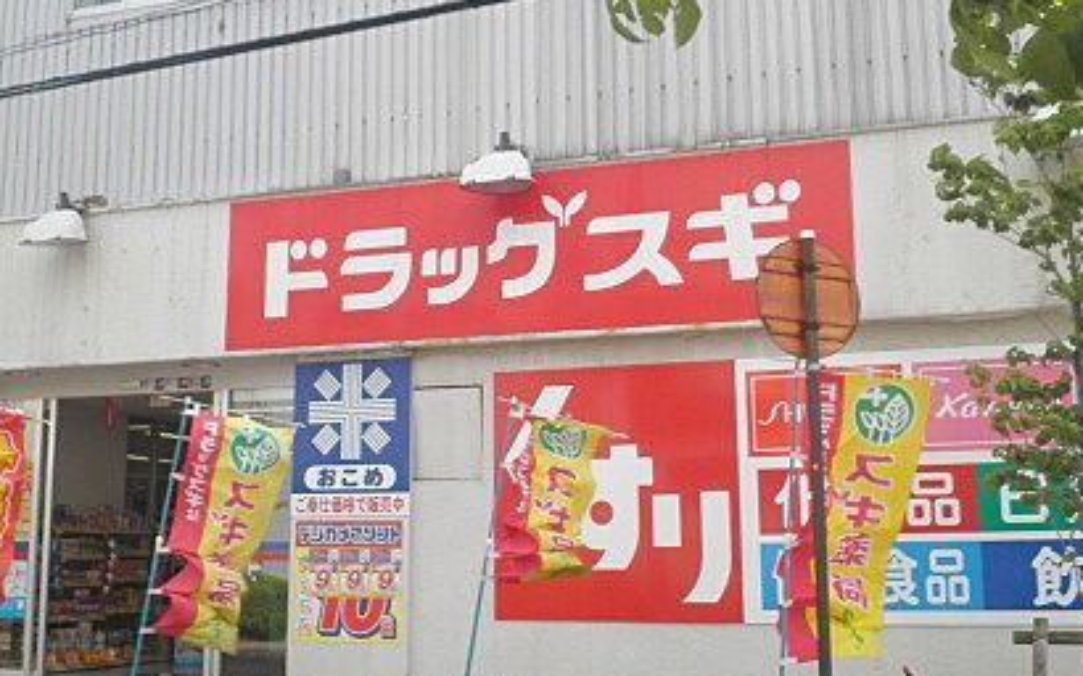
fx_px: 1269
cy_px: 335
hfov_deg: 46.2
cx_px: 507
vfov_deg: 29.8
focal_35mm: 43
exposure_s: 1/60
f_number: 7.9
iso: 64
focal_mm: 4.7
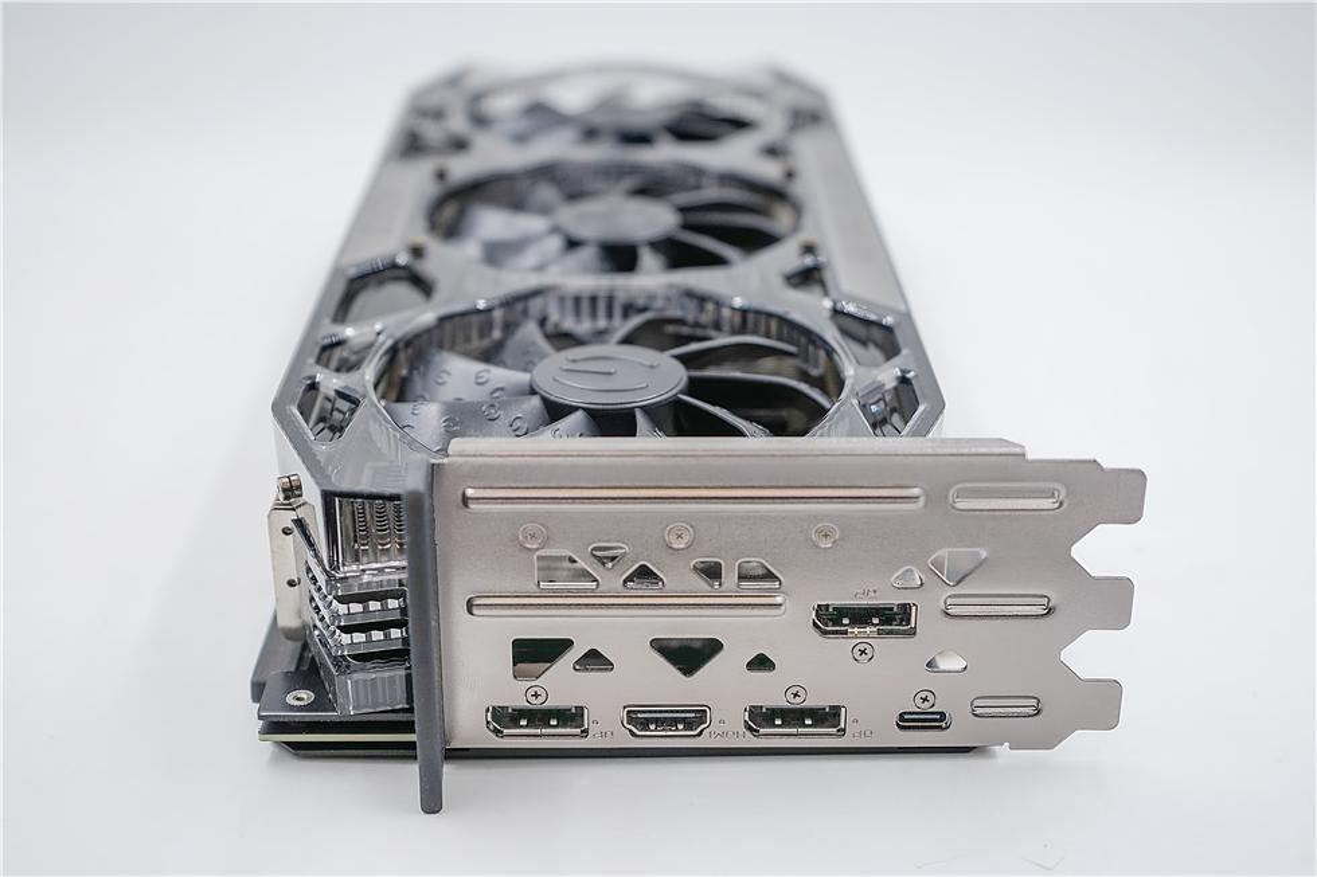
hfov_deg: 41.1
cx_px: 658
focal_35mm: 48
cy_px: 438
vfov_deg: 28.1
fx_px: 1756
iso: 200
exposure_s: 1/250
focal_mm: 48
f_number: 4.5
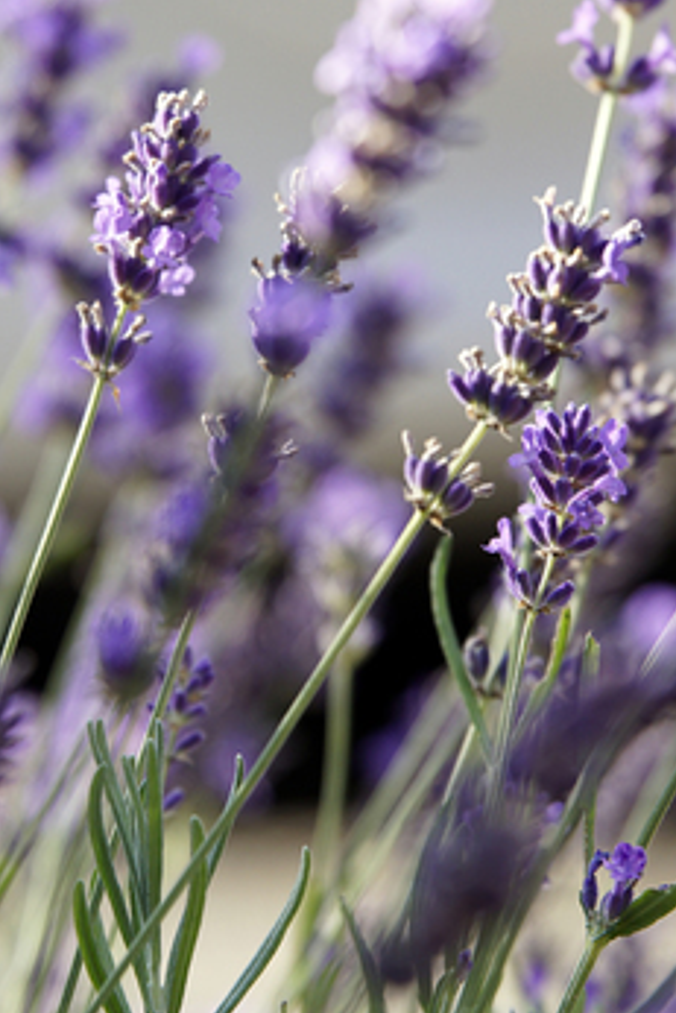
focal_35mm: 477
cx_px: 200
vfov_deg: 4.3
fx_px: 13421
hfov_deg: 2.9
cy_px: 422
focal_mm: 200
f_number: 3.5
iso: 200
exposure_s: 1/500
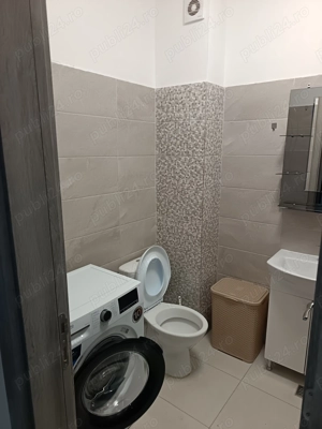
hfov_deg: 56.8
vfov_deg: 71.6
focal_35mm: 24
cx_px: 161
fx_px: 298
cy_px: 214
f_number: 1.75
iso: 747
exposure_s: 1/33.3
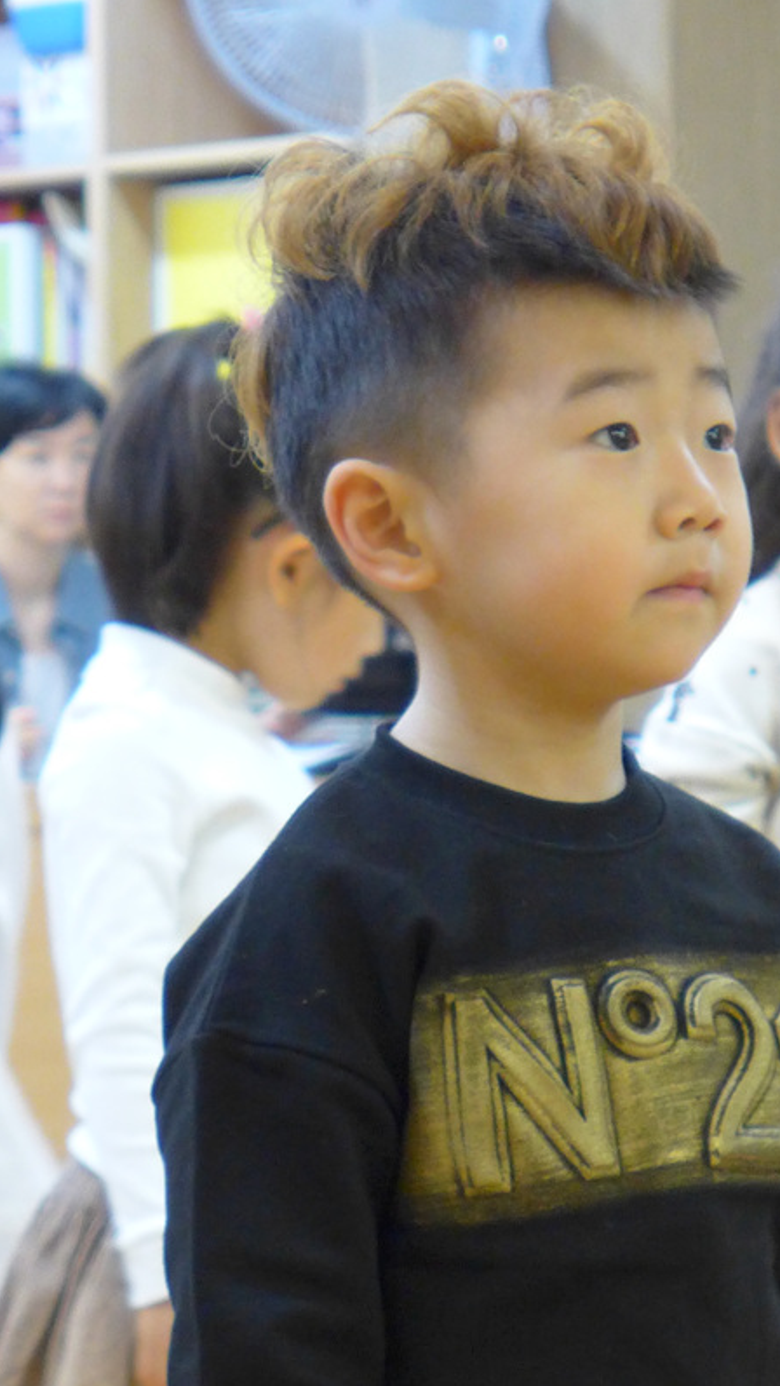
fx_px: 7240
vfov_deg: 10.9
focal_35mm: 197
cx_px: 517
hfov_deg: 6.2
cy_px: 691
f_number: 2.3
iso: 400
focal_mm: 17.7
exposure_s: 1/40
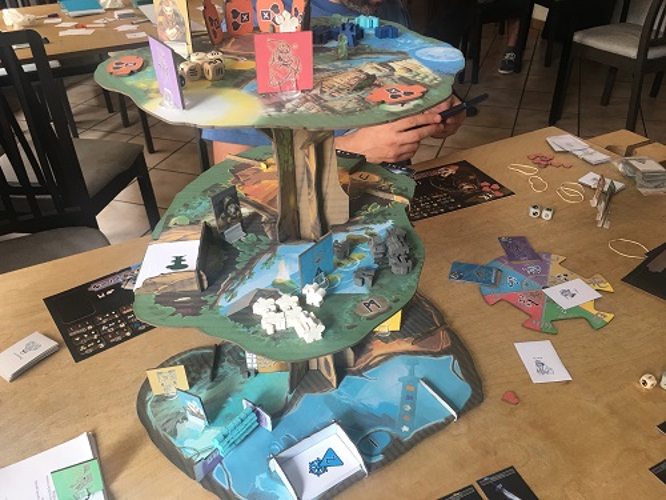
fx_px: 558
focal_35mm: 29
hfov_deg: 61.7
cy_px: 250
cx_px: 333
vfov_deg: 48.2
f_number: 2.2
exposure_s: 1/33
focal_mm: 4.15
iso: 40
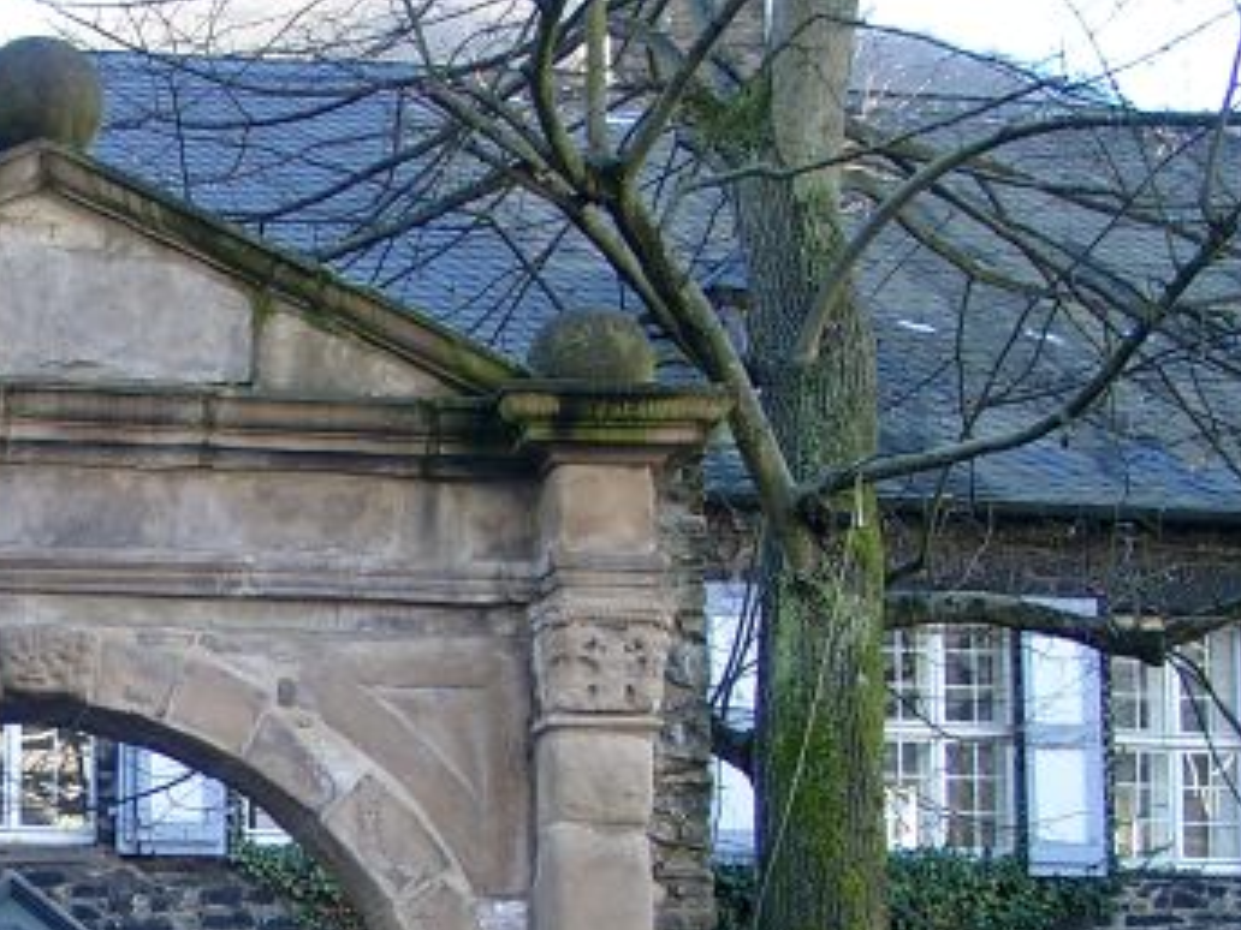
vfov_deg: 16.8
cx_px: 11
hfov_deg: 22.0
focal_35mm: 86
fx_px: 3083
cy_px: 901
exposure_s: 1/101
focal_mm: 7.69
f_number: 2
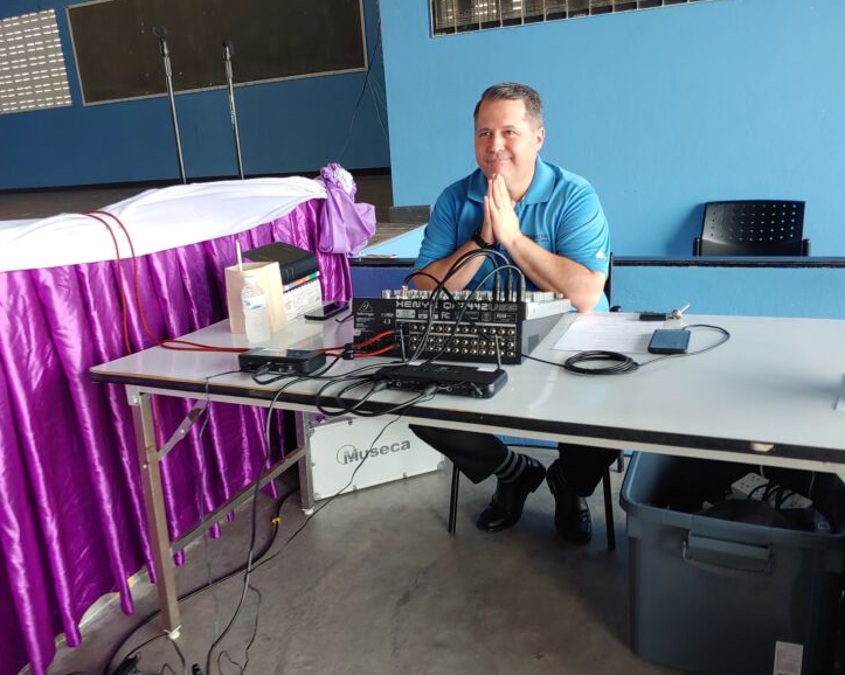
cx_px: 418
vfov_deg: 53.2
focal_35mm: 27
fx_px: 675
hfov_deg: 64.1
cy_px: 348
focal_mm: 4.23
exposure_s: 1/100
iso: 50
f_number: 1.5
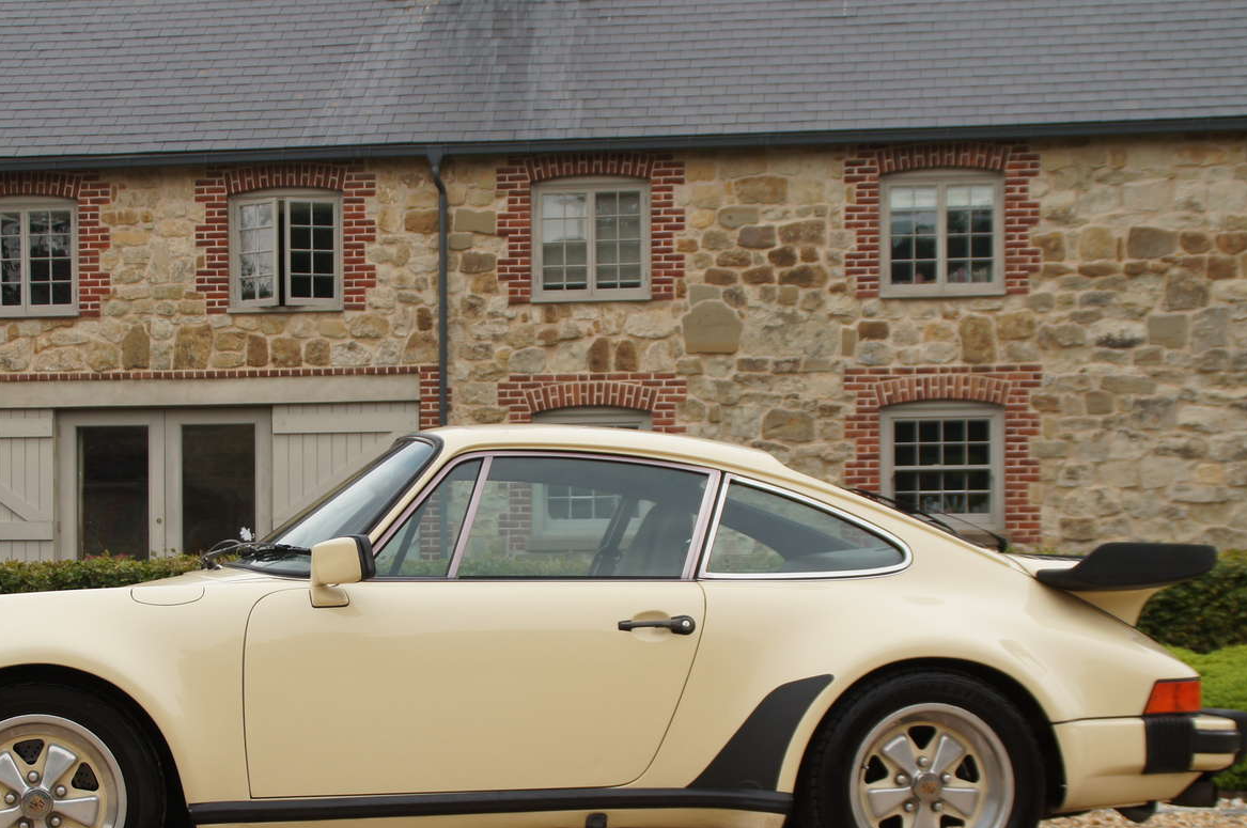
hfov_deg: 28.0
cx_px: 466
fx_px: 2491
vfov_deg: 18.8
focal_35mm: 72
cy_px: 556
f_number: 5
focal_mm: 28
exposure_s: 1/320
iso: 100
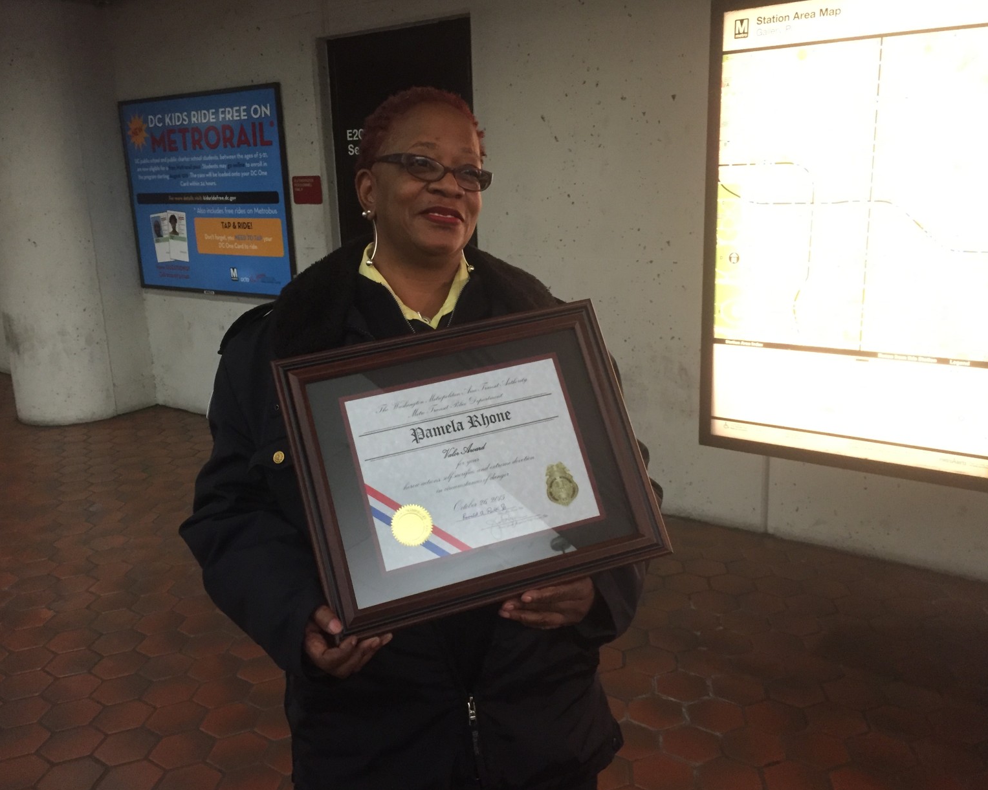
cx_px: 468
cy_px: 395
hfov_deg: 57.2
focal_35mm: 31
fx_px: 906
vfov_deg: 47.1
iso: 250
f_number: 2.2
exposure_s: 1/24
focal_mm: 4.15
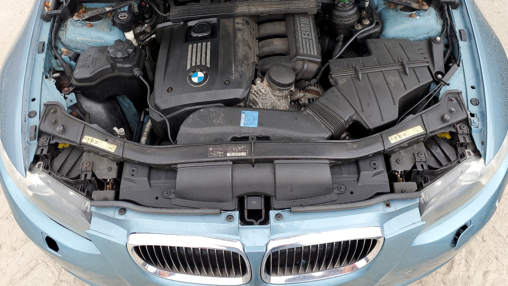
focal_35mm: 29
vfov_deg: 39.7
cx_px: 254
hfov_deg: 66.1
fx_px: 391
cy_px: 97
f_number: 1.5
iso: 50
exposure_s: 1/435
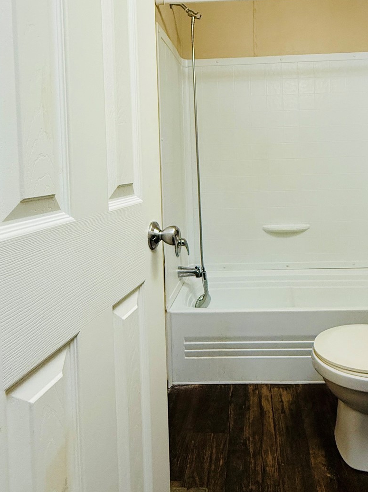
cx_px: 233
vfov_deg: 65.9
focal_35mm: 26
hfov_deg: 52.4
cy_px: 173
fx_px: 369
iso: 320
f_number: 2.2
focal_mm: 2.22
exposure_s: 1/120
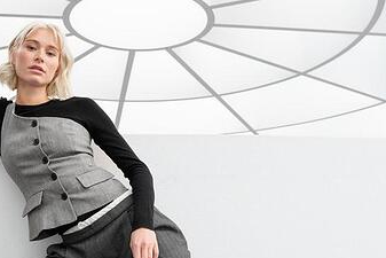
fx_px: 772
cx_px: 178
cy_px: 221
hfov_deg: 28.1
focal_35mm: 72
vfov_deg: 18.7
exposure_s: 1/250
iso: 500
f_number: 5
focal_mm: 28
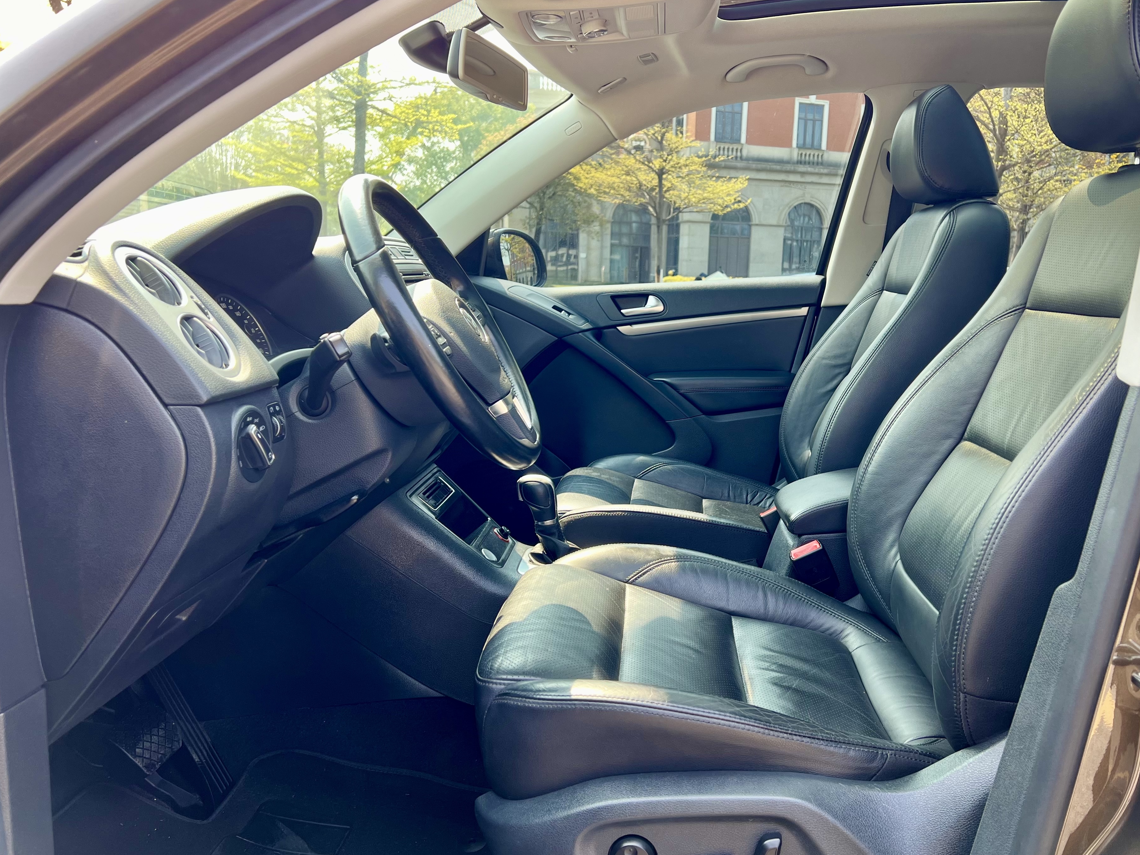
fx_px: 955
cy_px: 400
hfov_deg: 61.5
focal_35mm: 29
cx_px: 634
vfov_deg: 48.2
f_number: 1.5
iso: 40
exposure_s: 1/200
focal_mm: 5.7
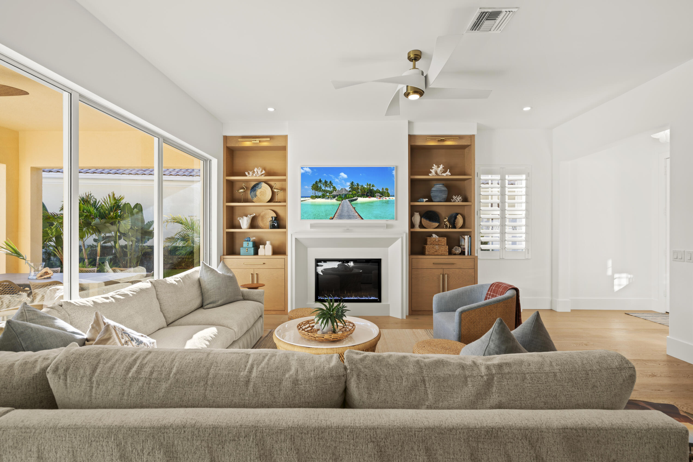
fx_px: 308
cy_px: 231
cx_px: 346
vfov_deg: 73.8
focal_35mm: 16
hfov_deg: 96.7
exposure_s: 1/6
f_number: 8
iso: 50
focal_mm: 16
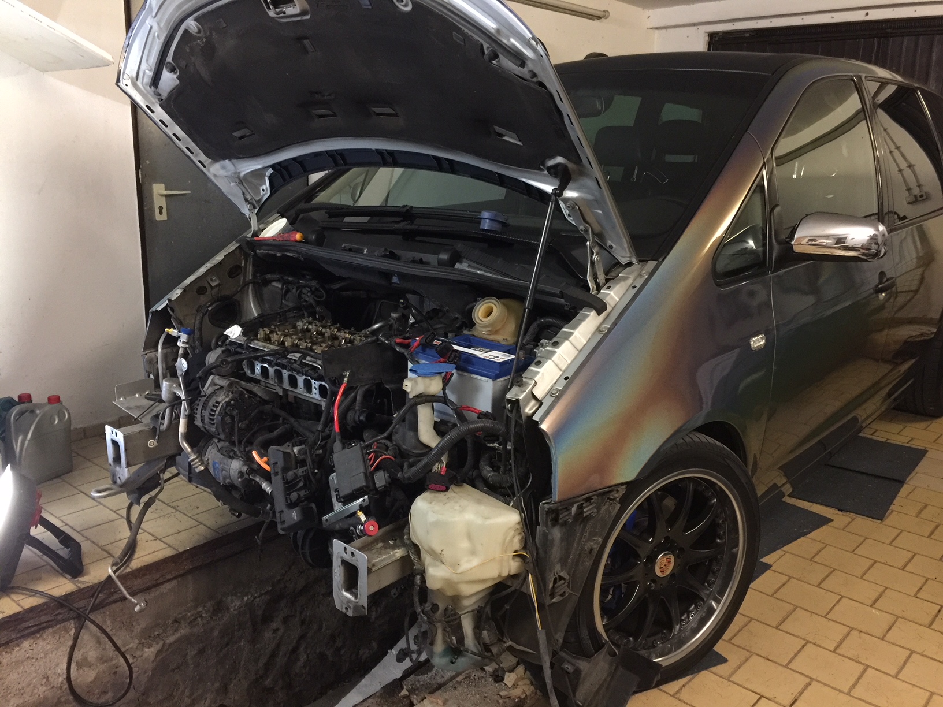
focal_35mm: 29
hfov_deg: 61.7
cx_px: 472
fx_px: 790
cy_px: 354
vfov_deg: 48.2
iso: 160
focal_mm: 4.15
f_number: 2.2
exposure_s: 1/8
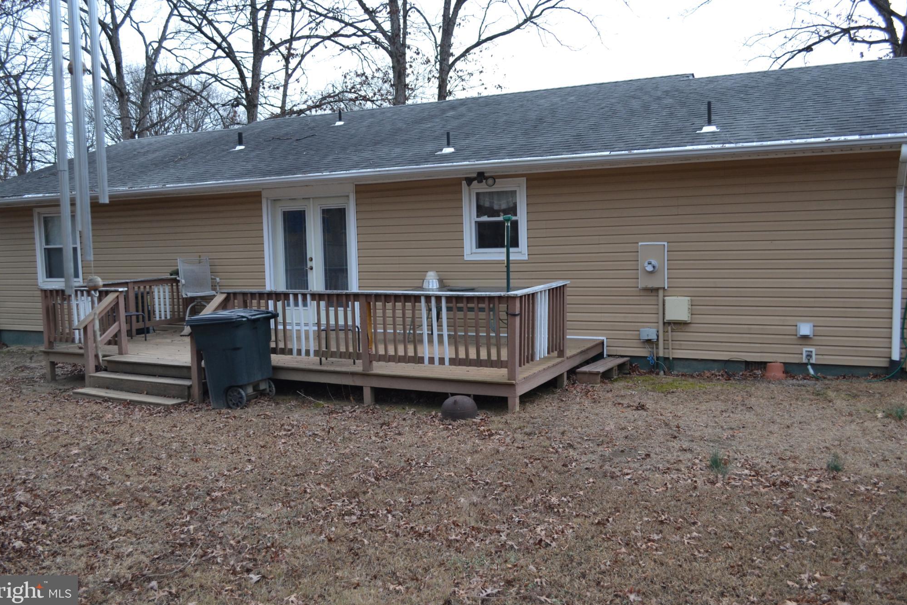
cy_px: 297
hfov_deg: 55.8
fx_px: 856
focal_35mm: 34
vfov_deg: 38.9
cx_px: 444
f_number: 4.5
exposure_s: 1/80
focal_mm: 22
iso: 400
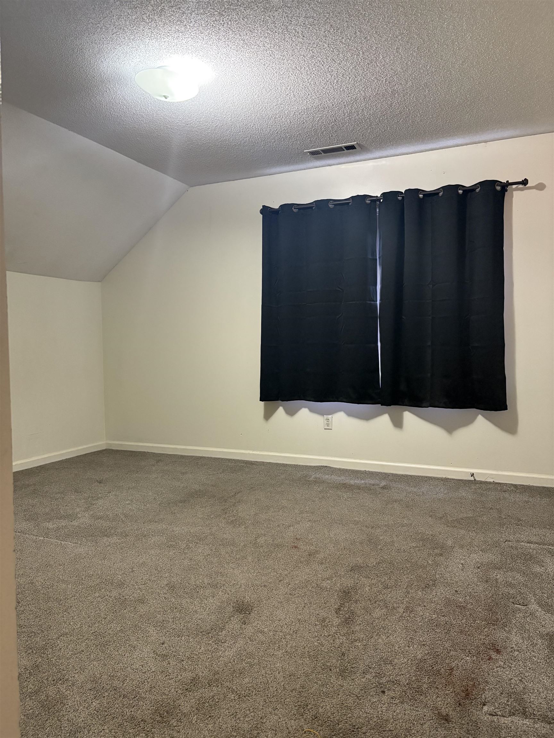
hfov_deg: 53.1
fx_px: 555
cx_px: 277
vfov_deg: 67.3
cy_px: 369
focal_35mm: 26
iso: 500
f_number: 1.6
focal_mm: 5.96
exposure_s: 1/60
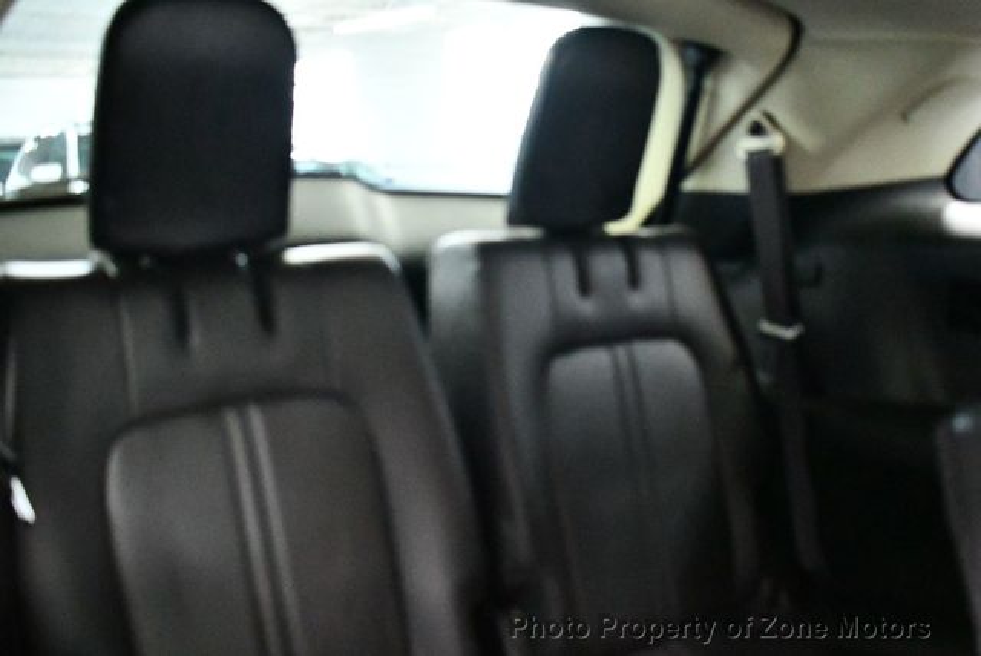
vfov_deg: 36.9
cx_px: 490
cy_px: 328
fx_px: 982
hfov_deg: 53.1
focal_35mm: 36
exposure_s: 1/40
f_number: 3.5
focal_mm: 18
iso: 12800
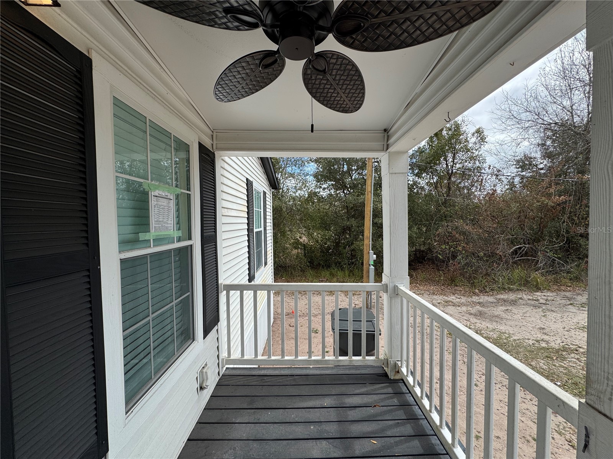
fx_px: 248
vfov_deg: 85.7
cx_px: 306
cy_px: 230
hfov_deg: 102.1
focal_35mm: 14
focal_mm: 2.22
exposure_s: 1/1143
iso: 40
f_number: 2.2
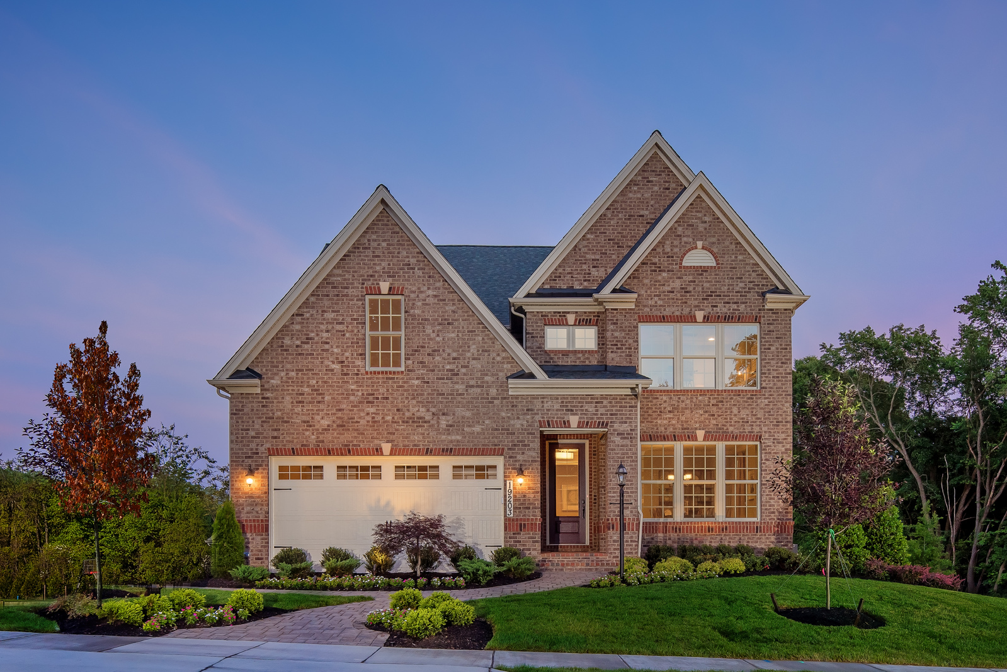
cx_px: 504
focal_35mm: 19
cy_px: 336
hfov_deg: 86.9
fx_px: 532
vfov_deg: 64.6
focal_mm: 19
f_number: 9
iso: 400
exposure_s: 1/13
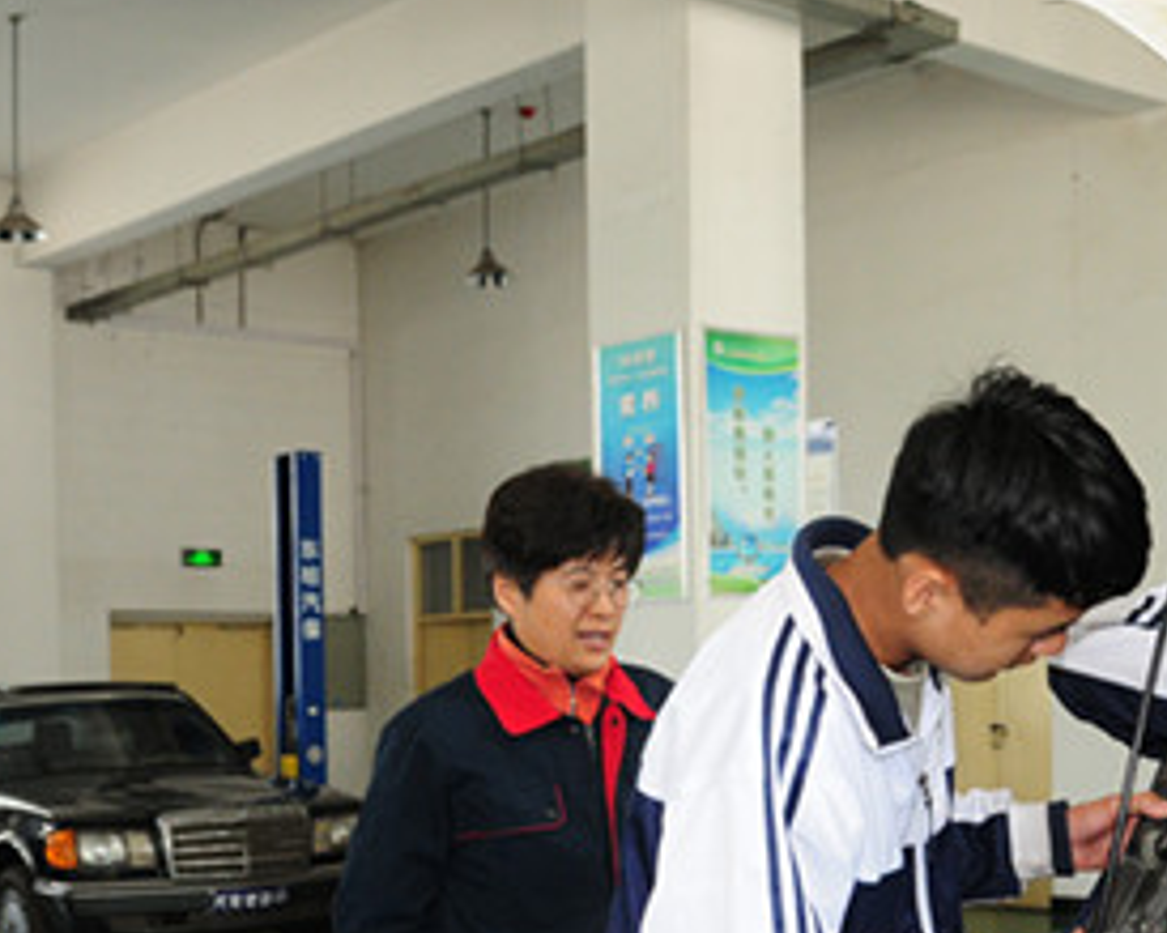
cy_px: 767
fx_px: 2037
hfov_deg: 32.0
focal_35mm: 59
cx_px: 622
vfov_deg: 25.3
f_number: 4.5
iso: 720
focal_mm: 18
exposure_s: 1/60
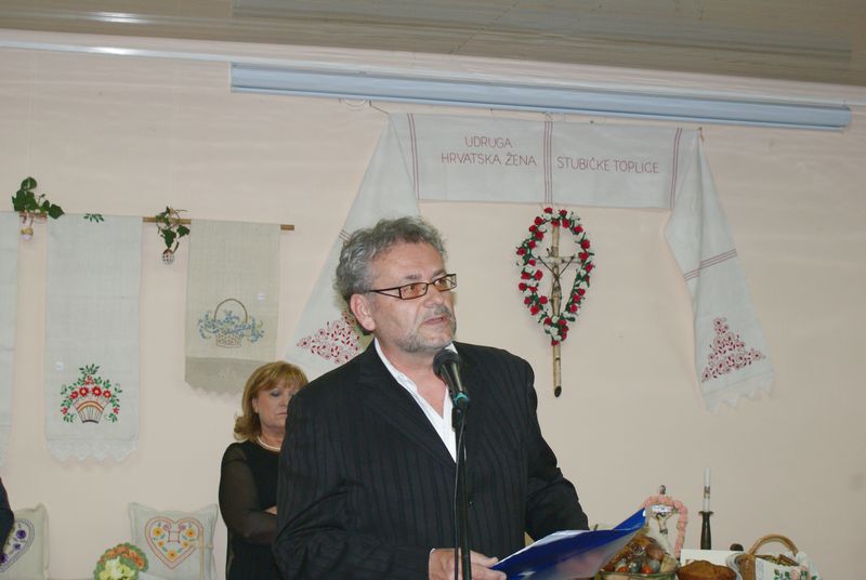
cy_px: 290
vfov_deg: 25.8
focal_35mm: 52
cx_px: 433
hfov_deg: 37.8
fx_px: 1265
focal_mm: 35
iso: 400
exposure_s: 1/60
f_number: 5.6
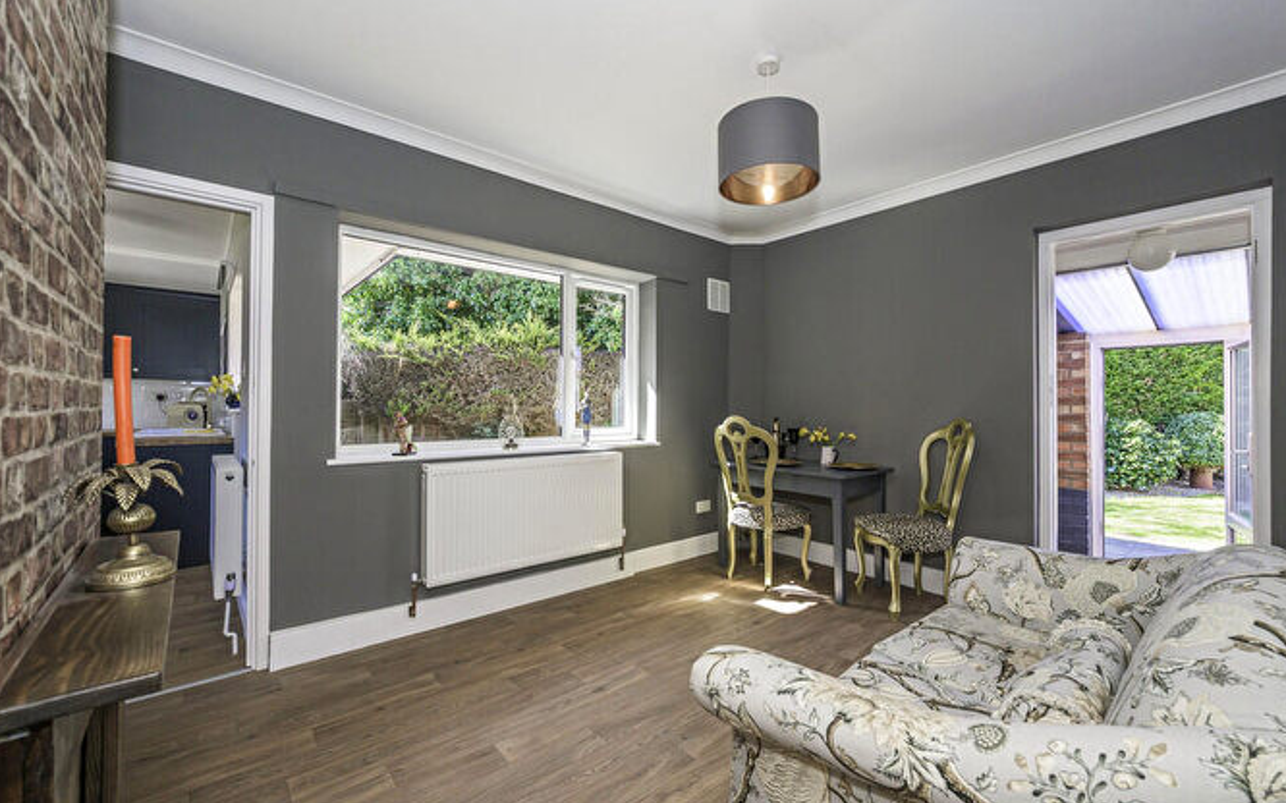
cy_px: 404
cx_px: 668
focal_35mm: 15
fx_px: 526
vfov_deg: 74.8
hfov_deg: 101.4
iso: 400
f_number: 7.1
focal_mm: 14
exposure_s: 1/125
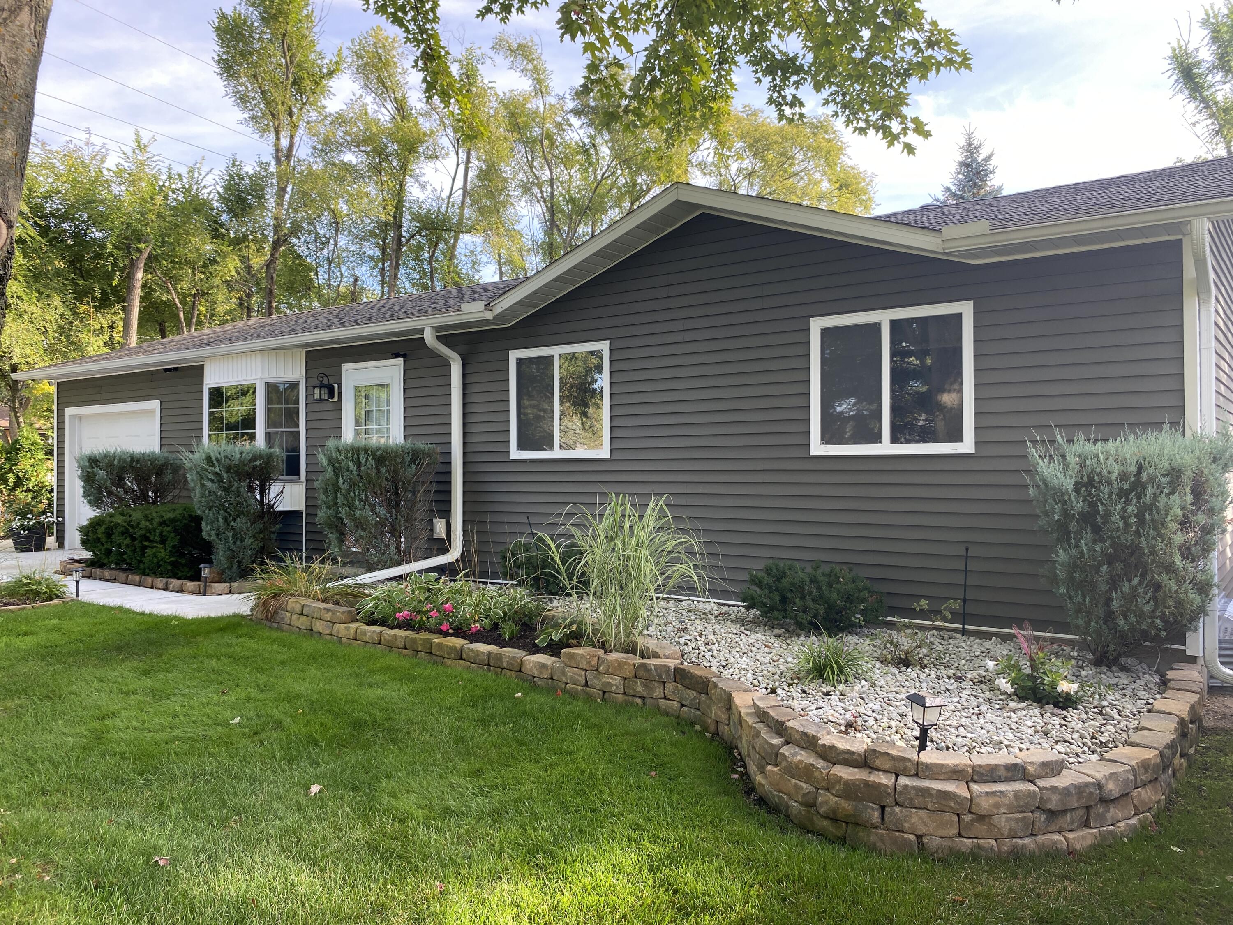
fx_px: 926
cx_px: 616
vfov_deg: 53.1
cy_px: 462
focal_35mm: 26
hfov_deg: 67.3
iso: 32
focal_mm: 4.25
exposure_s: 1/239
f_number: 1.8
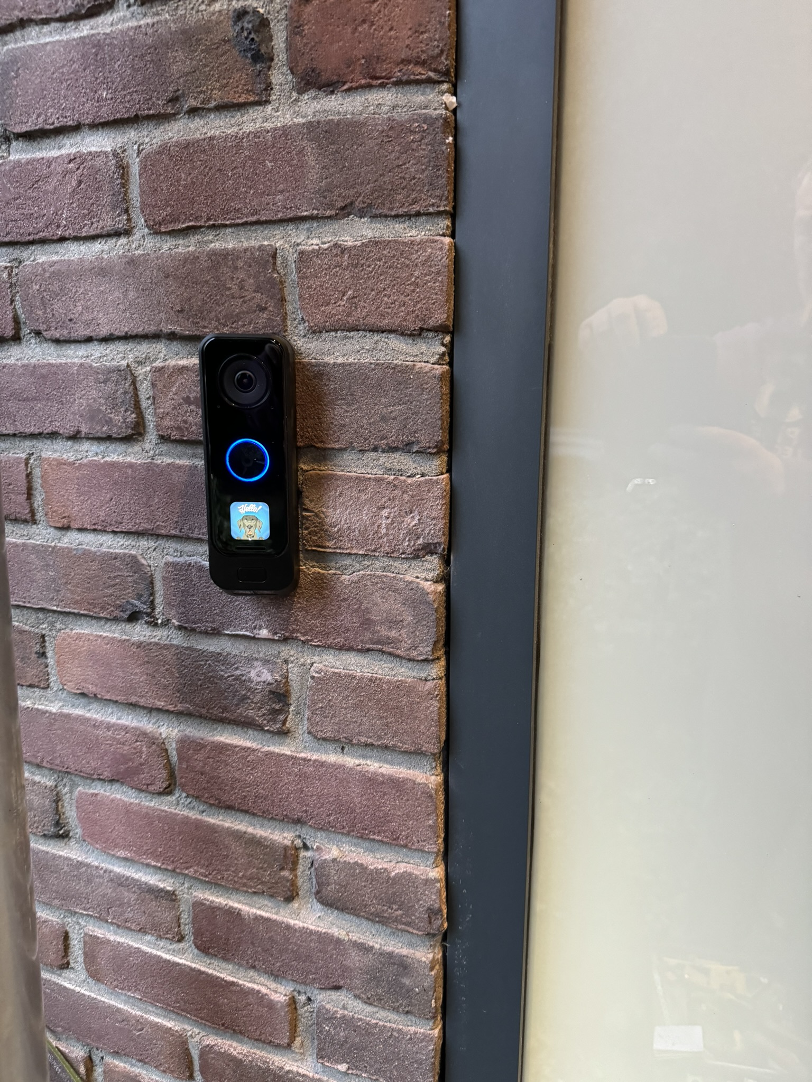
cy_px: 541
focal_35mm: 24
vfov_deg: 71.6
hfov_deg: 56.8
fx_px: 751
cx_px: 406
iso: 640
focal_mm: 6.86
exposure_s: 1/60
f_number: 1.78
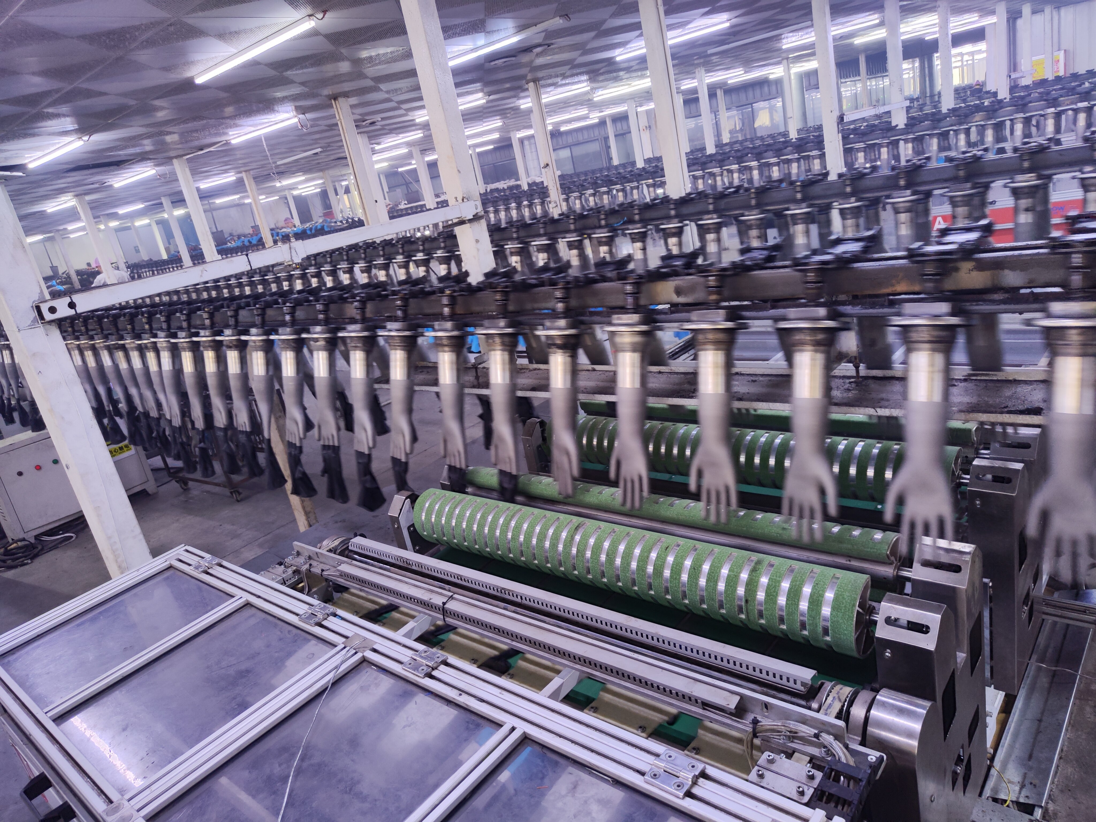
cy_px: 411
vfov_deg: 56.8
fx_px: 760
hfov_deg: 71.6
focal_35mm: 24
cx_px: 548
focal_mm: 5.59
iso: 117
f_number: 1.88
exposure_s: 1/50
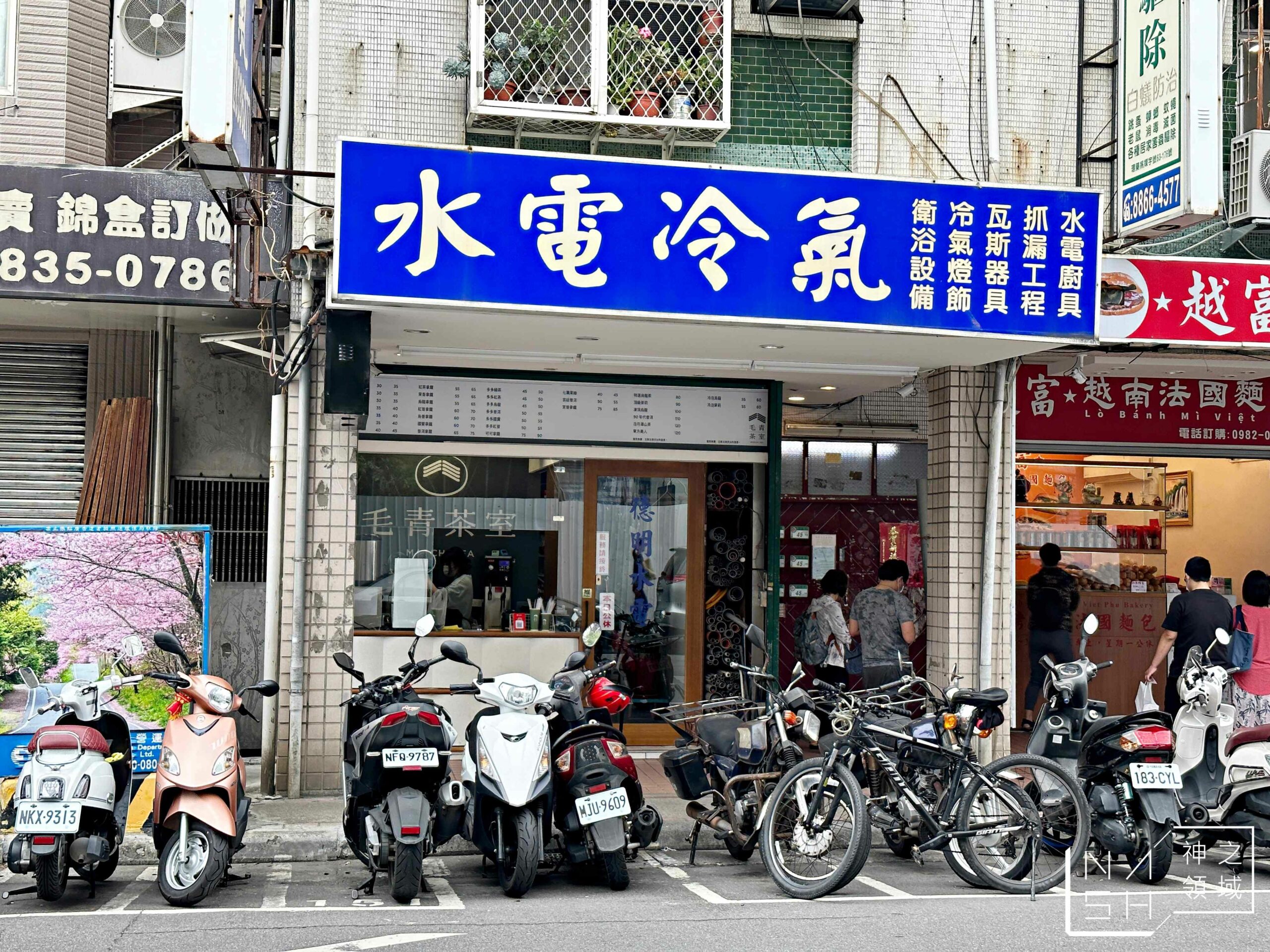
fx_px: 1761
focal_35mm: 48
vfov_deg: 30.3
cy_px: 476
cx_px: 635
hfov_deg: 39.7
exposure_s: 1/372
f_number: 1.78
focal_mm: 6.86
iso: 64
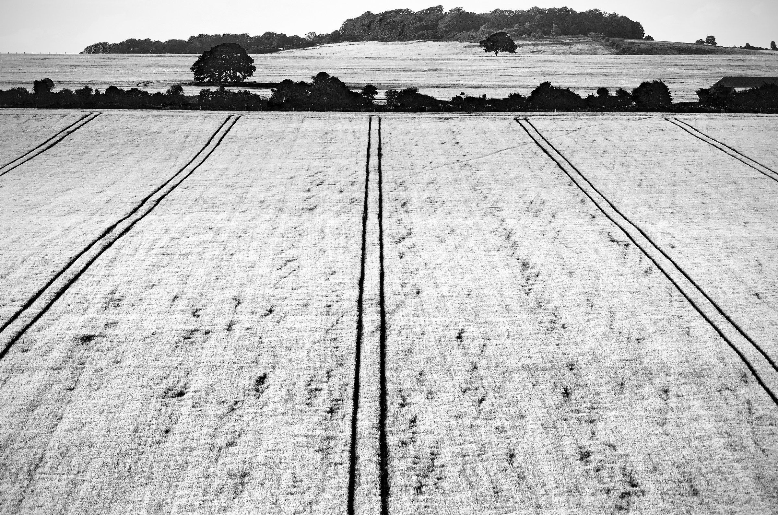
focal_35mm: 142
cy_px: 258
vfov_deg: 9.6
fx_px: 3073
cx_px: 389
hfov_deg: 14.4
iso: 200
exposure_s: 1/200
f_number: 8
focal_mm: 95
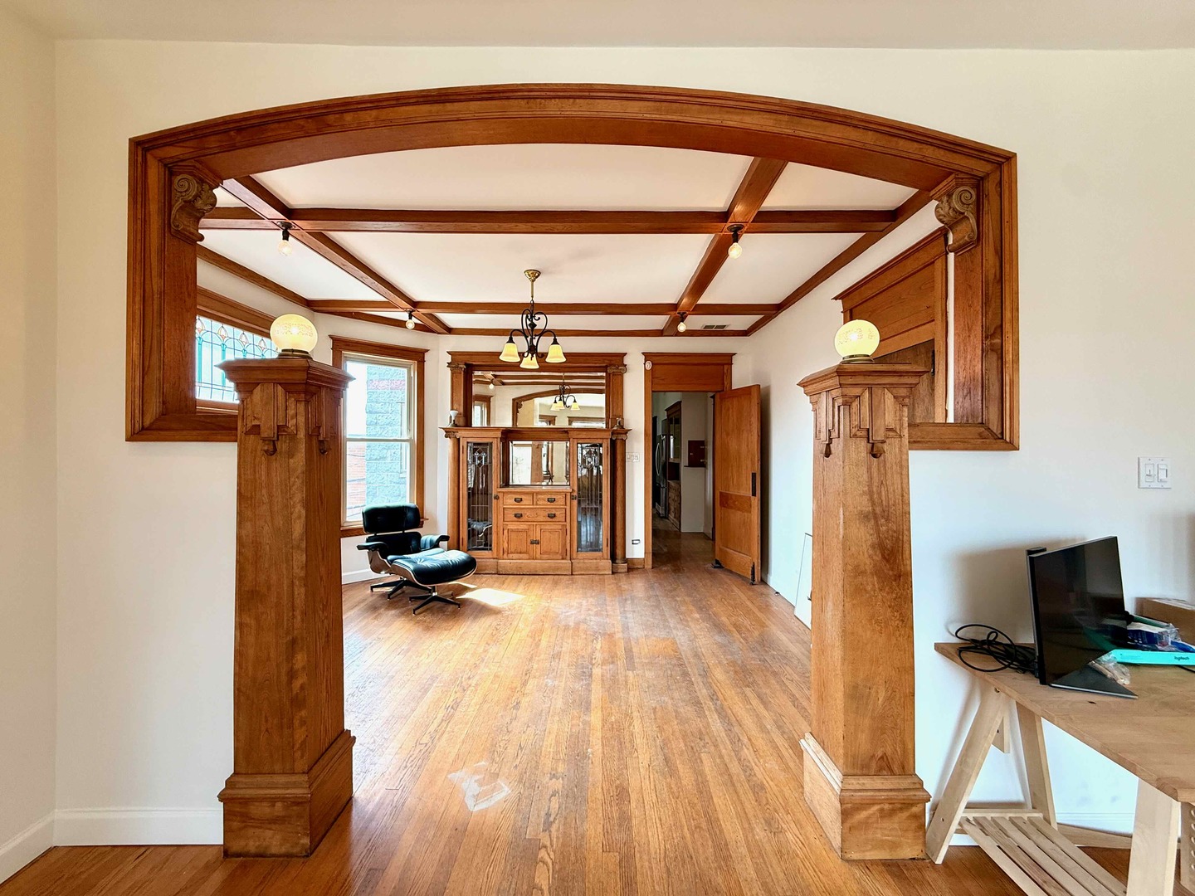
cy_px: 448
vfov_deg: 85.7
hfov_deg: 102.1
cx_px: 598
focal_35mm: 14
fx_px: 483
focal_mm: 2.22
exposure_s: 1/120
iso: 100
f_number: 2.2
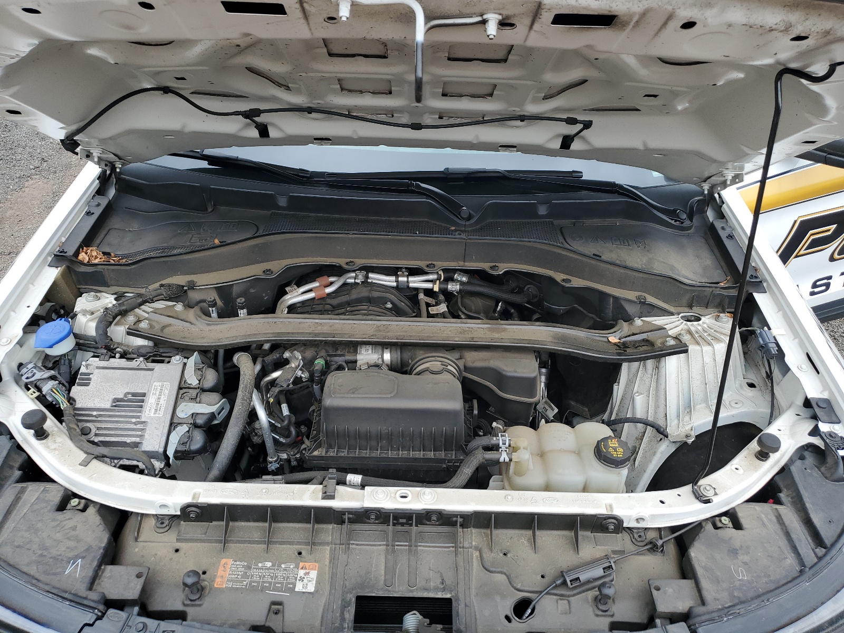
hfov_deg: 67.3
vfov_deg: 53.1
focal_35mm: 26
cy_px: 316
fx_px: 634
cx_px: 422
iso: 50
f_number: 1.5
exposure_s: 1/476
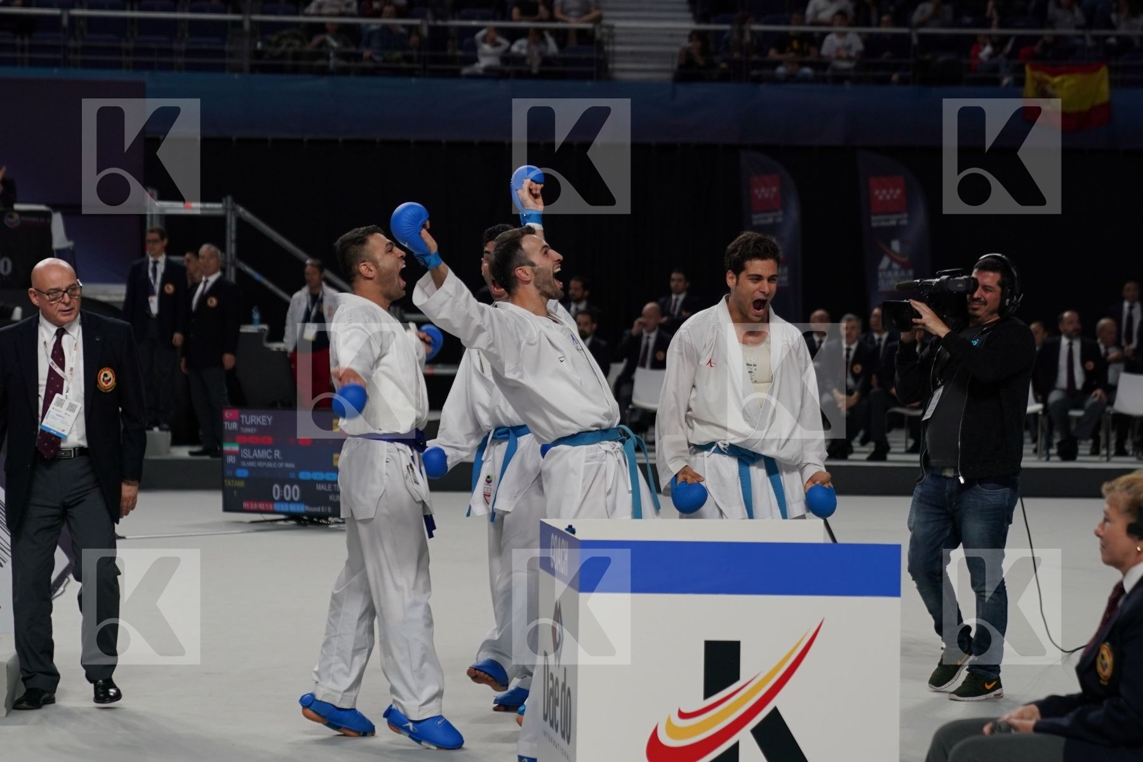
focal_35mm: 105
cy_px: 381
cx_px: 572
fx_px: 3333
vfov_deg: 13.0
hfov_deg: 19.5
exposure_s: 1/500
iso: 400
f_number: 2.8
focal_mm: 70
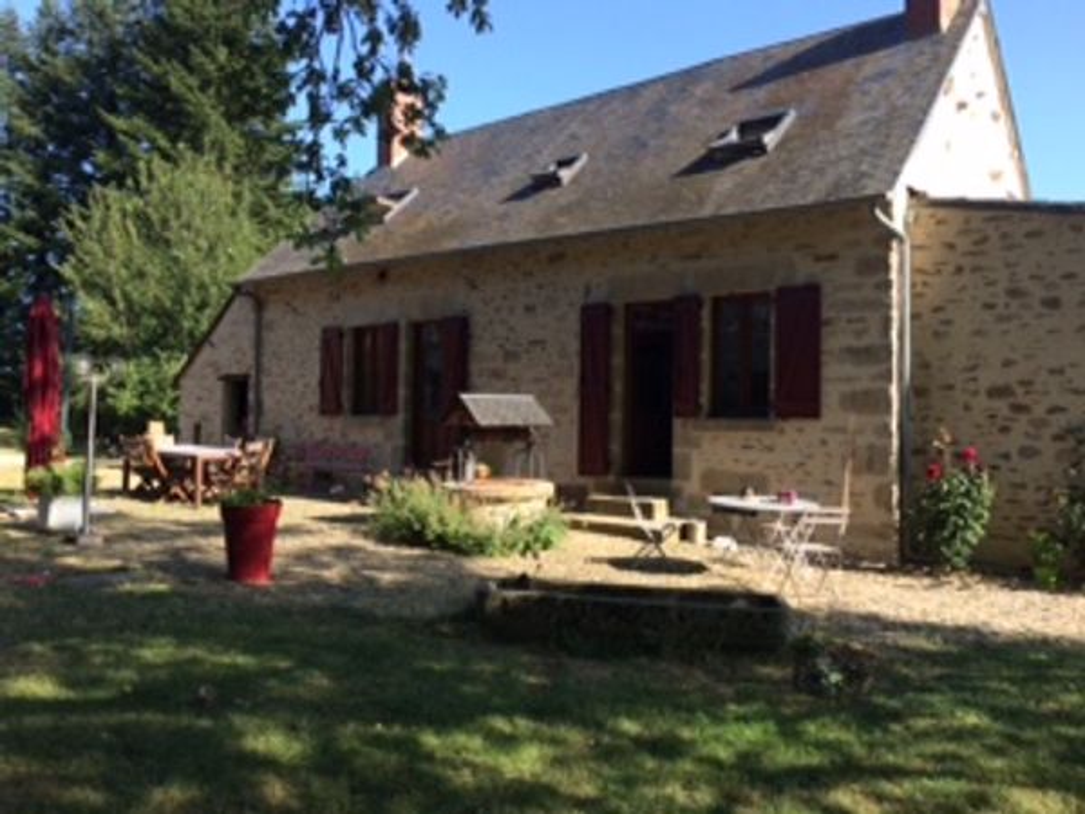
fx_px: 909
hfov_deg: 61.7
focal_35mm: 29
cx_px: 542
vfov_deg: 48.2
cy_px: 407
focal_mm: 4.15
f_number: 2.2
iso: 32
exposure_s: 1/720
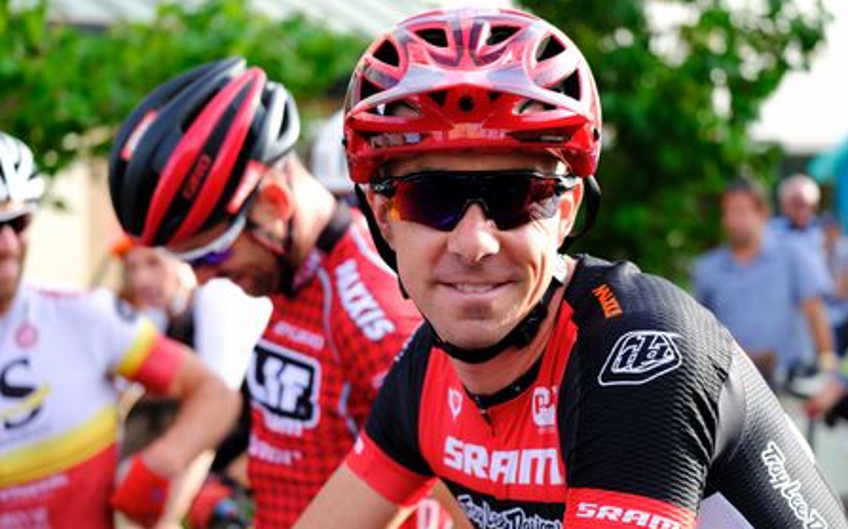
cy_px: 280
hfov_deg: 26.8
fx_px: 1779
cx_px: 423
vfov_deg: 16.9
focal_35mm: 77
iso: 1000
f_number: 2.8
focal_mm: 50
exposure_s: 1/1600
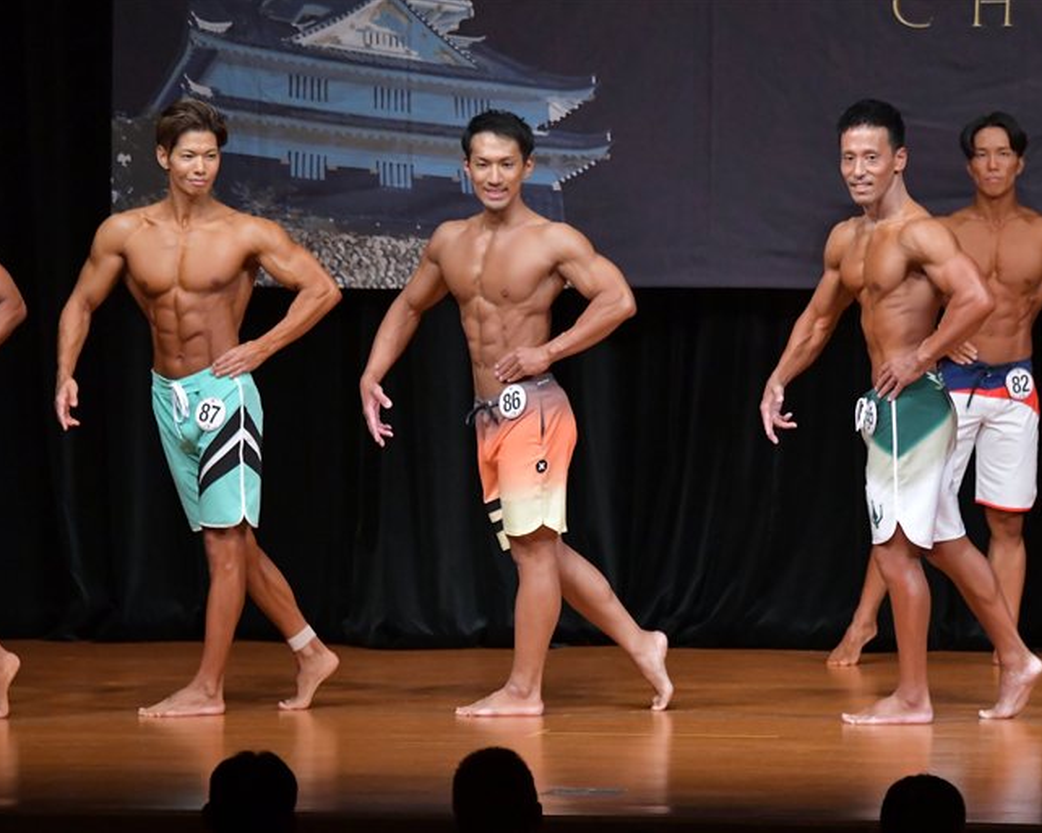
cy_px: 417
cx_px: 465
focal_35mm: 272
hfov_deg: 7.1
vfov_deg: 5.7
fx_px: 8384
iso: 5000
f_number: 5.6
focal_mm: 160
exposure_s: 1/400
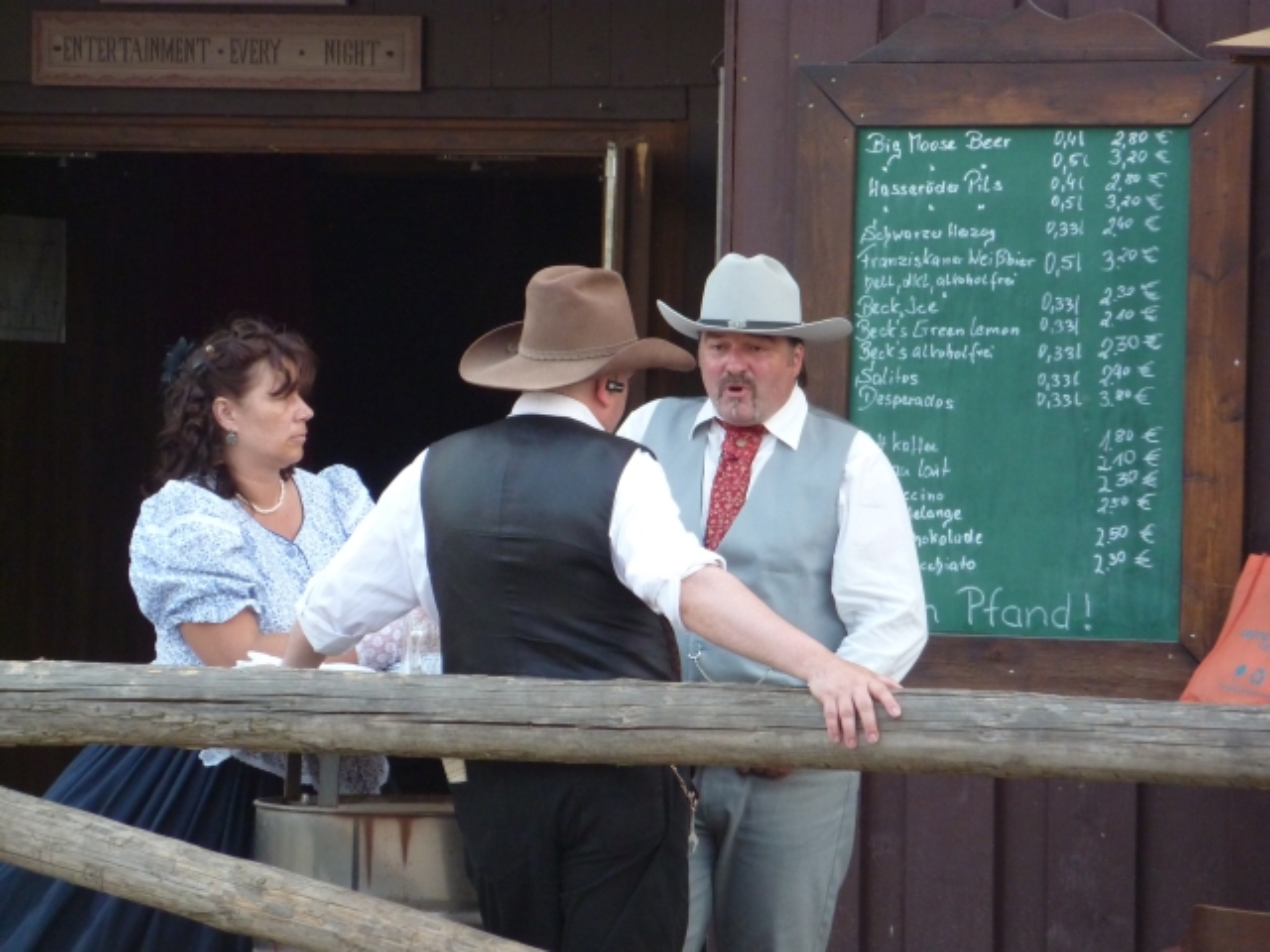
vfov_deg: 5.0
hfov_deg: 6.6
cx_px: 635
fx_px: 11006
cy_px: 476
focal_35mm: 300
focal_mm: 49.2
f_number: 4.9
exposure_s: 1/125
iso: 320
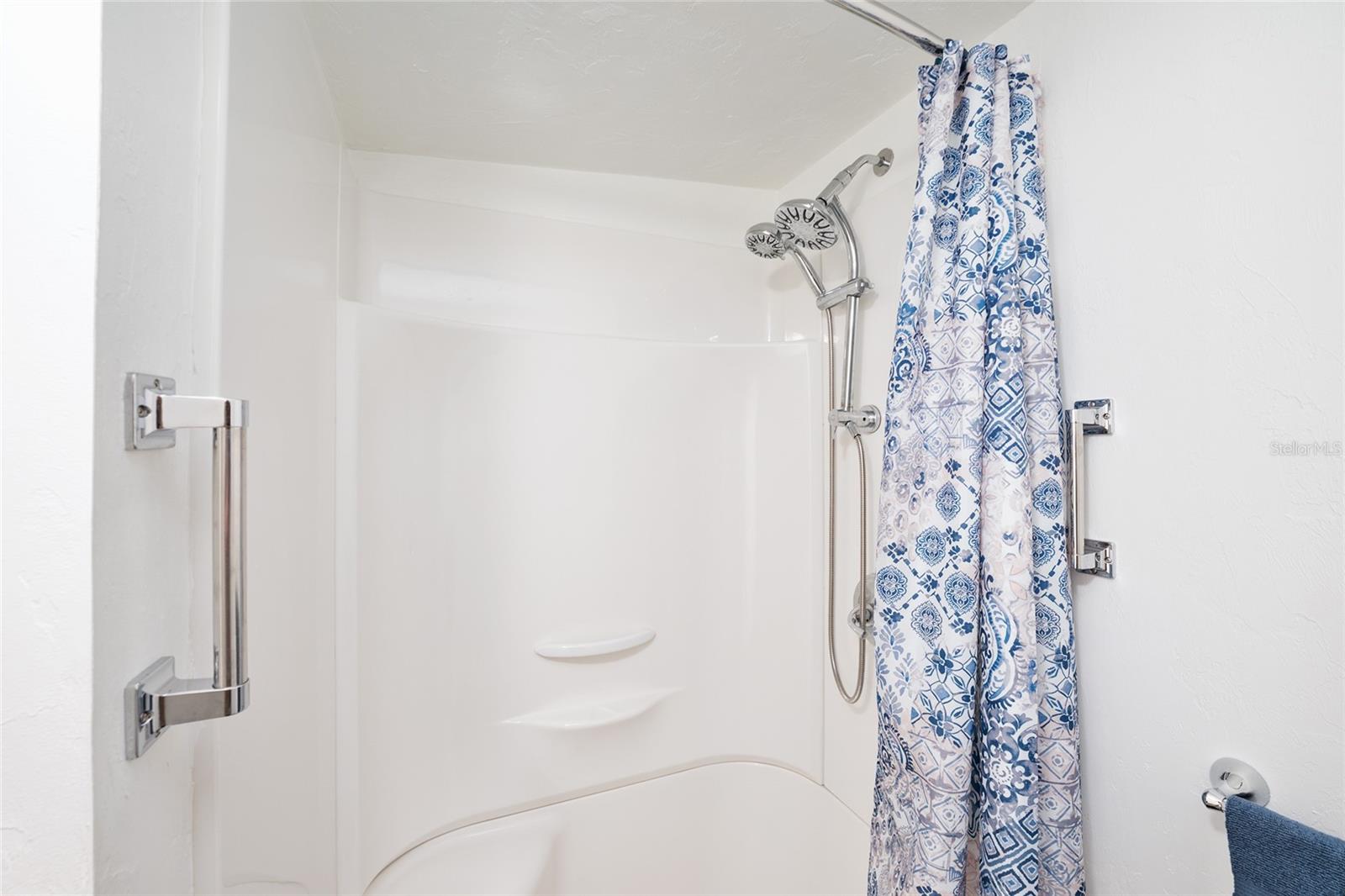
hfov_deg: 104.3
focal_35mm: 14
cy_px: 448
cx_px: 672
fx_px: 523
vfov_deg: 81.2
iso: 400
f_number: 7.1
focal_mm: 14
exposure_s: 1/5
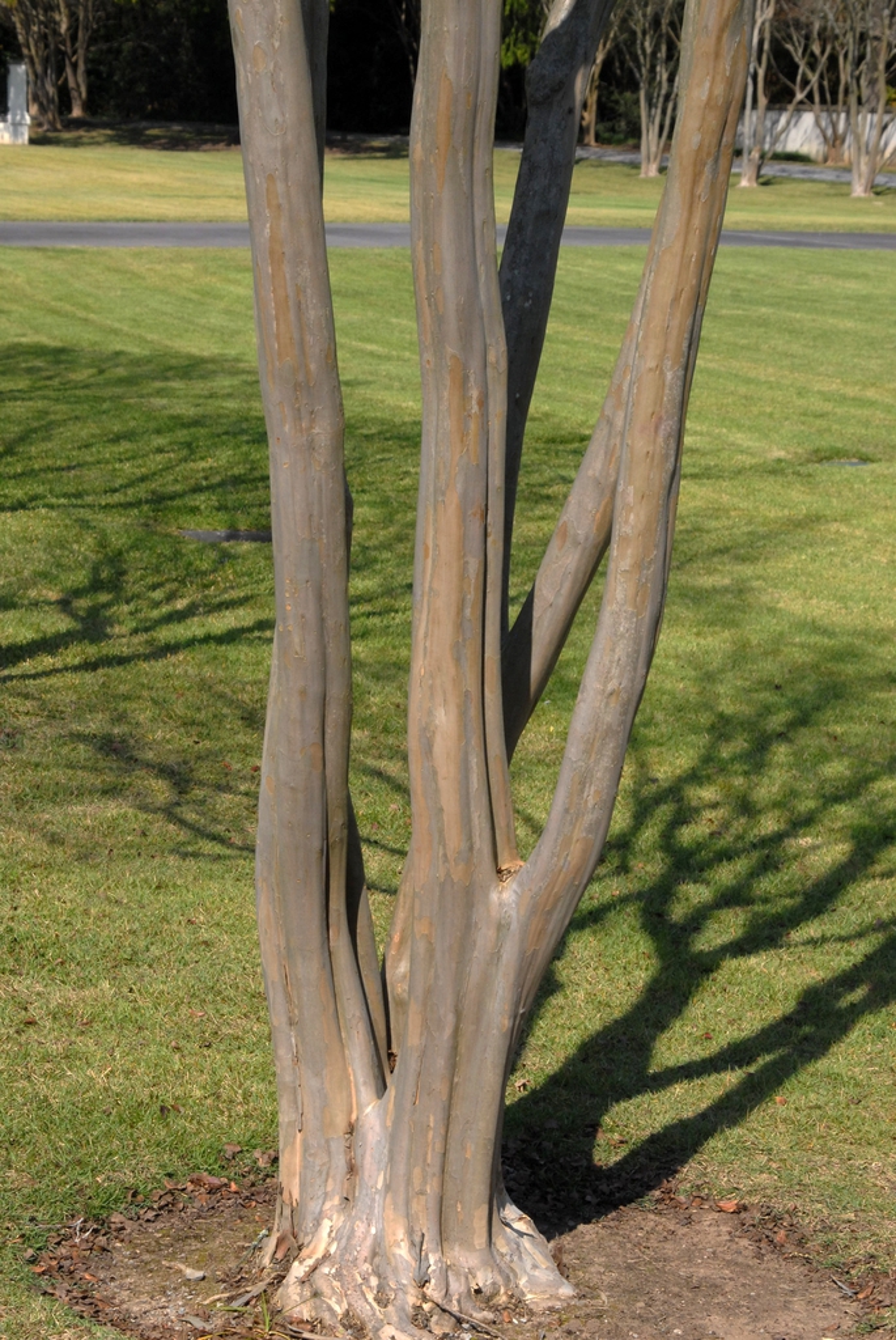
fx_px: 3631
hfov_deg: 14.1
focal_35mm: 98
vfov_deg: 20.9
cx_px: 448
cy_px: 670
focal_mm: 65
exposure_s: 1/500
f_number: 11
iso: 400
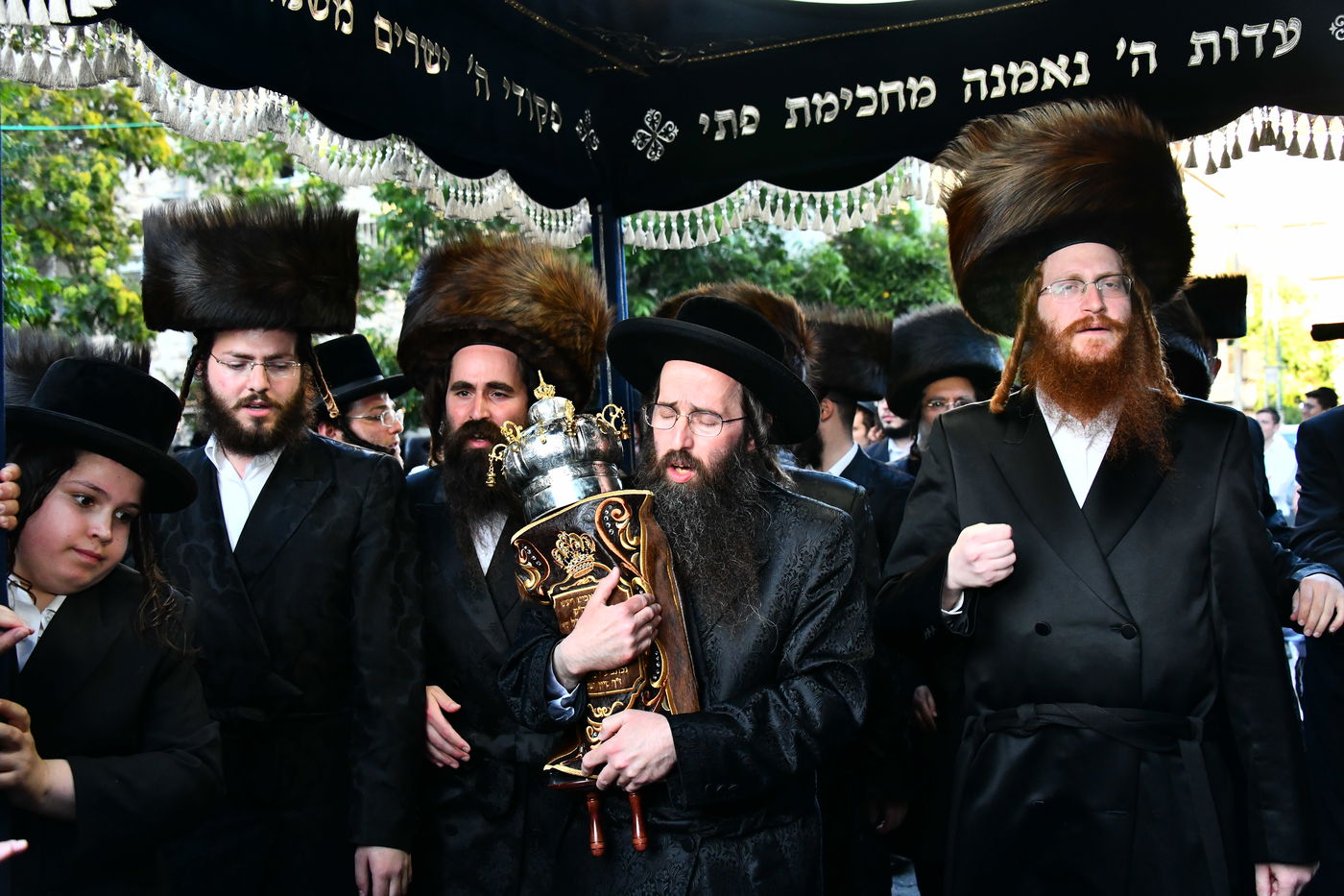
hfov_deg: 48.5
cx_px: 672
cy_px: 448
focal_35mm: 40
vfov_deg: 33.4
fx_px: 1493
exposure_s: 1/500
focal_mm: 40
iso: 2000
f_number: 5.6
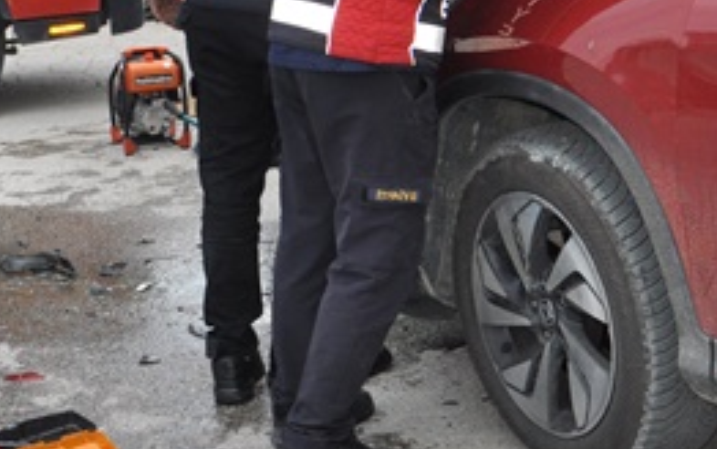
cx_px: 350
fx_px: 1642
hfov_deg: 24.6
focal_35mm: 84
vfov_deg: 15.1
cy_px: -75
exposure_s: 1/200
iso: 640
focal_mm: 18
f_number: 3.8
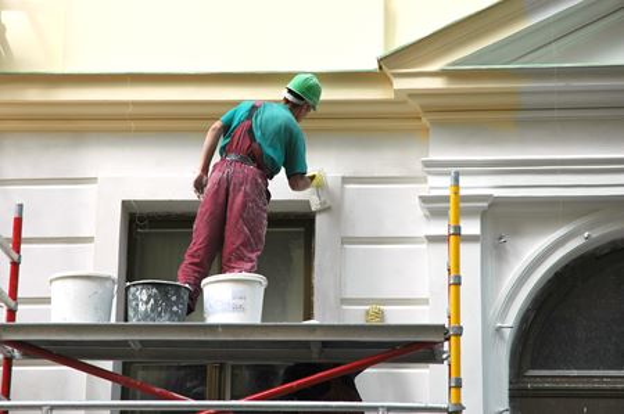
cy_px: 207
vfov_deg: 13.0
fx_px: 1818
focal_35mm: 105
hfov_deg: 19.5
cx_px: 312
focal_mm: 70
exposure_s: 1/250
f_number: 8
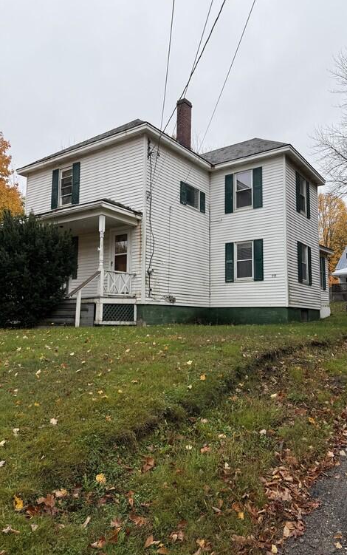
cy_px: 276
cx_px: 188
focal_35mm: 26
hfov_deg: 47.6
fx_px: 393
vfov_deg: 70.4
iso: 80
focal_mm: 6.76
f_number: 1.78
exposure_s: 1/708
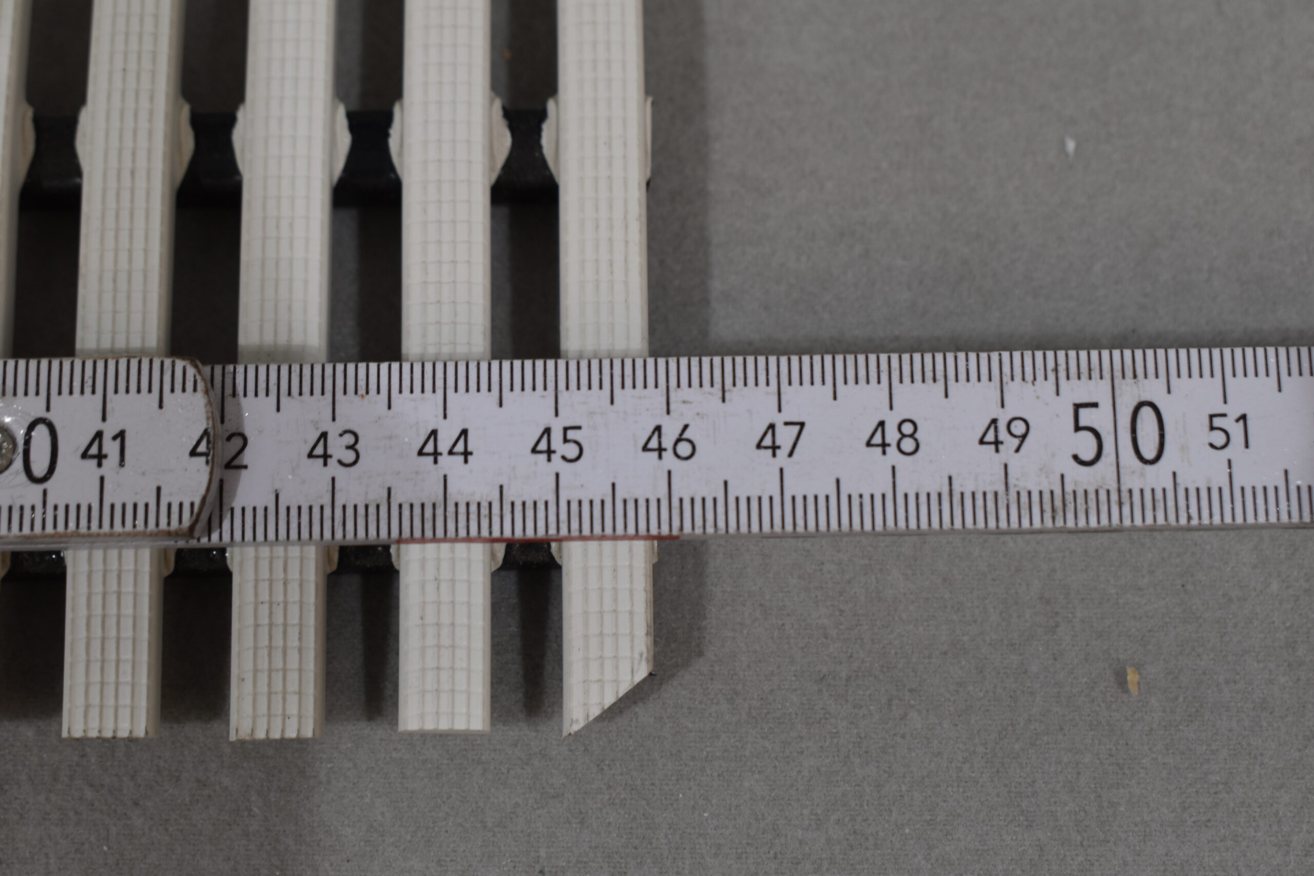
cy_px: 438
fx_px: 2299
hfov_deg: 31.9
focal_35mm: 63
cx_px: 657
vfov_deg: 21.6
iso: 280
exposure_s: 1/60
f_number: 8
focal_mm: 42
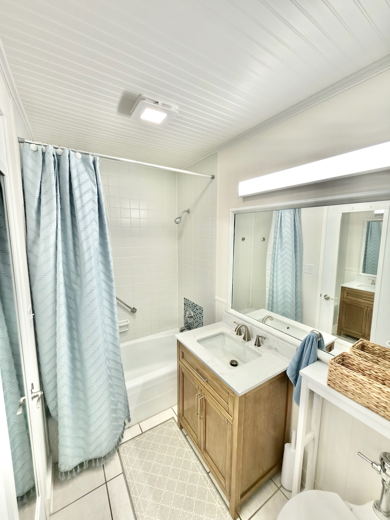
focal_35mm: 14
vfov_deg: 102.1
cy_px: 260
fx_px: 210
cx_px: 195
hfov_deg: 85.7
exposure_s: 1/60
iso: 64
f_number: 2.2
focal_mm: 2.22
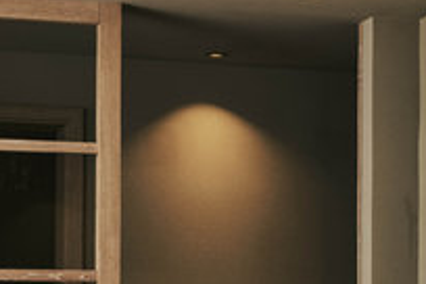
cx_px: 549
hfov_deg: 14.4
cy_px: 415
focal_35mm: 137
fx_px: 1621
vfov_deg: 9.7
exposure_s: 1/40
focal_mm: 35
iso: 200
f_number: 8
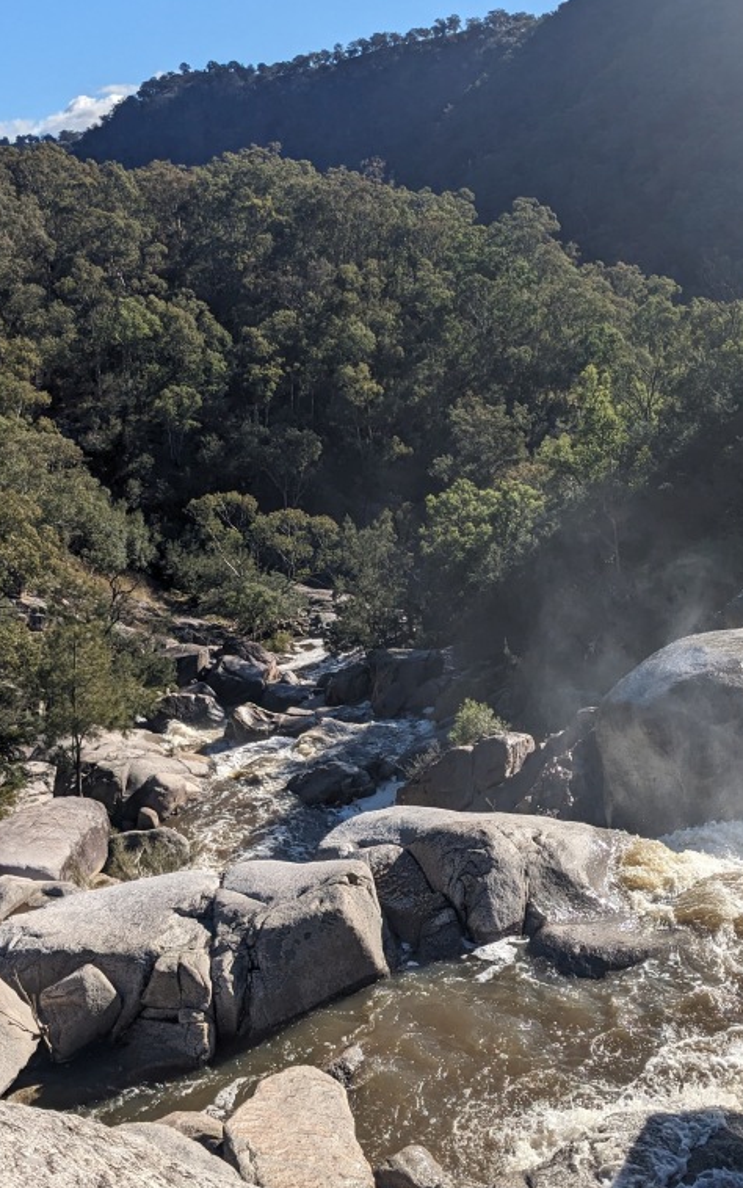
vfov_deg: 50.1
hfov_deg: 32.7
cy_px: 704
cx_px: 418
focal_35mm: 39
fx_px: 1263
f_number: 1.73
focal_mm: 4.38
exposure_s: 1/3891
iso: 68
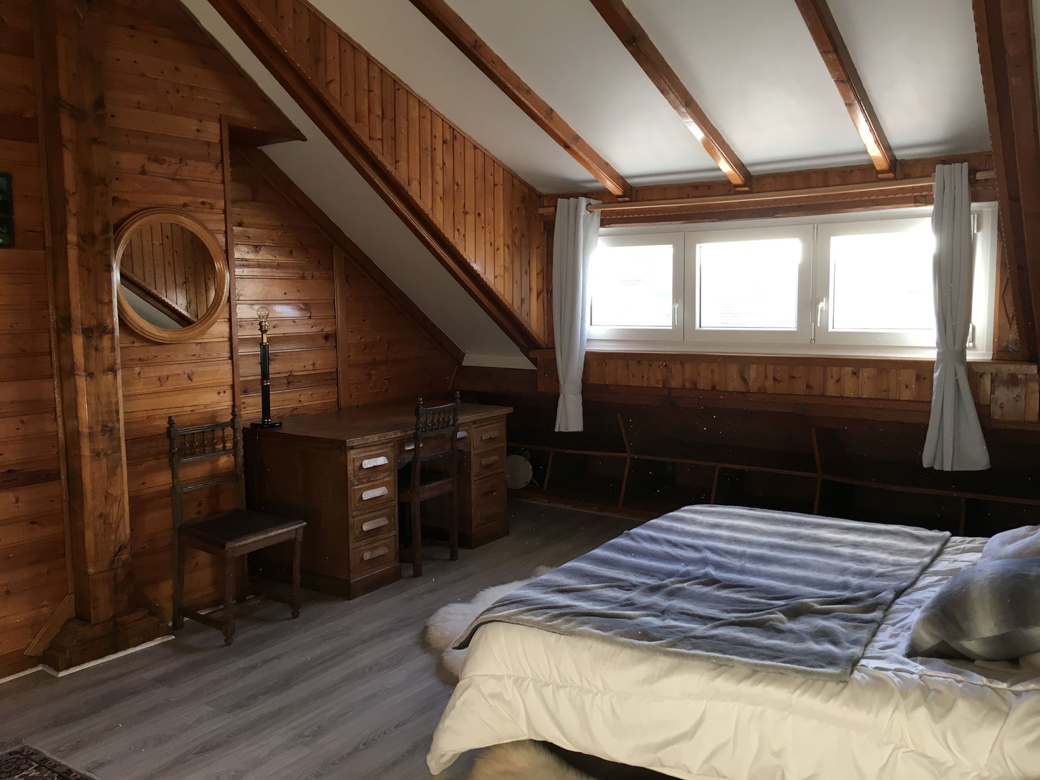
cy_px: 390
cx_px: 520
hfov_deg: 61.7
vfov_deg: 48.2
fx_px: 871
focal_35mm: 29
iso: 32
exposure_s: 1/33
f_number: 2.2
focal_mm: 4.15
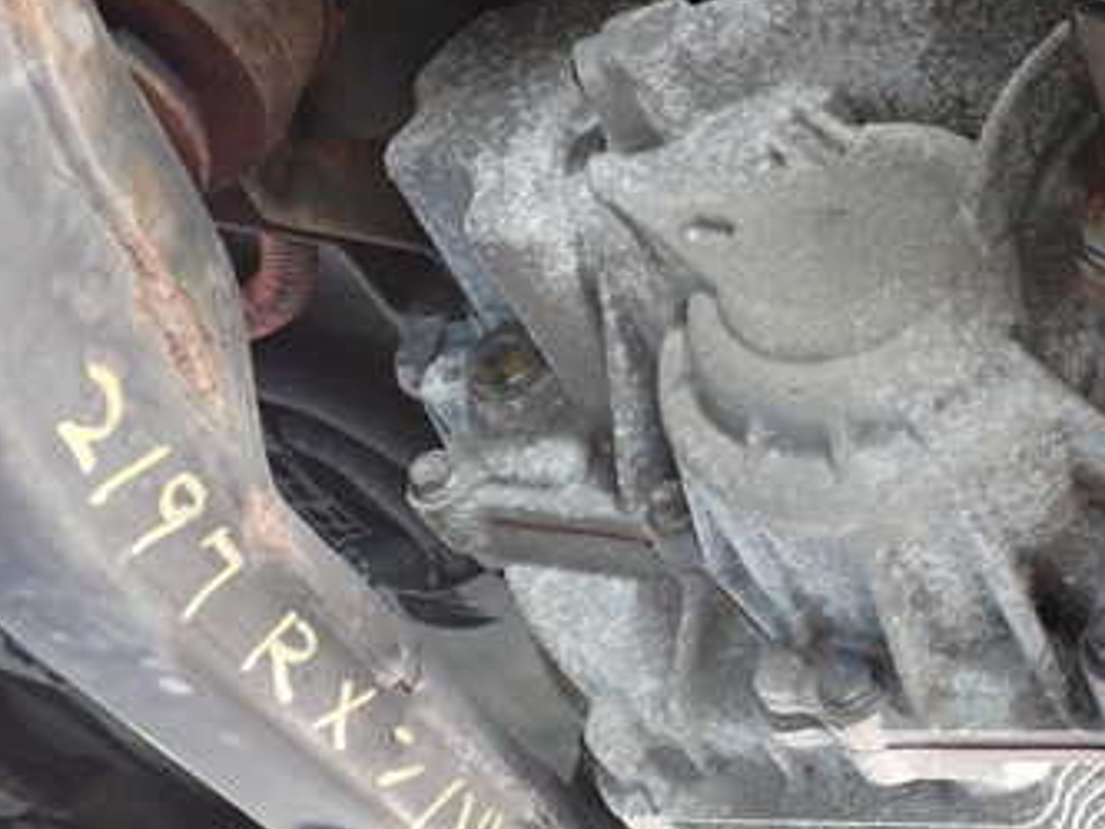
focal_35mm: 54
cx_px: 969
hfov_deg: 33.8
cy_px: 328
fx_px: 1724
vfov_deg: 27.0
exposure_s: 1/30
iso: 800
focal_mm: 5.4
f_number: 2.3
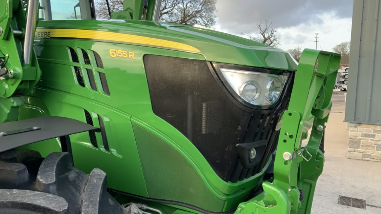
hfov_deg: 61.0
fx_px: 323
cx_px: 190
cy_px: 106
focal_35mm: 32
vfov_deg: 36.7
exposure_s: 1/128
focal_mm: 3
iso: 16
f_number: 1.8
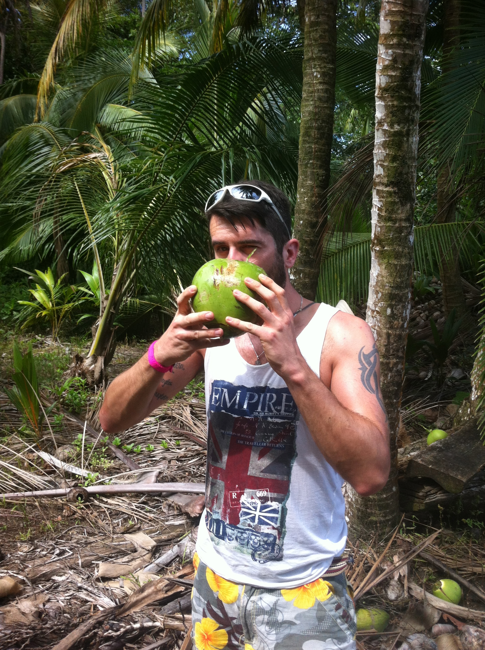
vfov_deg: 52.7
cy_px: 325
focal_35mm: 35
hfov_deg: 40.6
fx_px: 656
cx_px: 242
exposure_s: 1/212
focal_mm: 3.85
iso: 80
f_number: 2.8
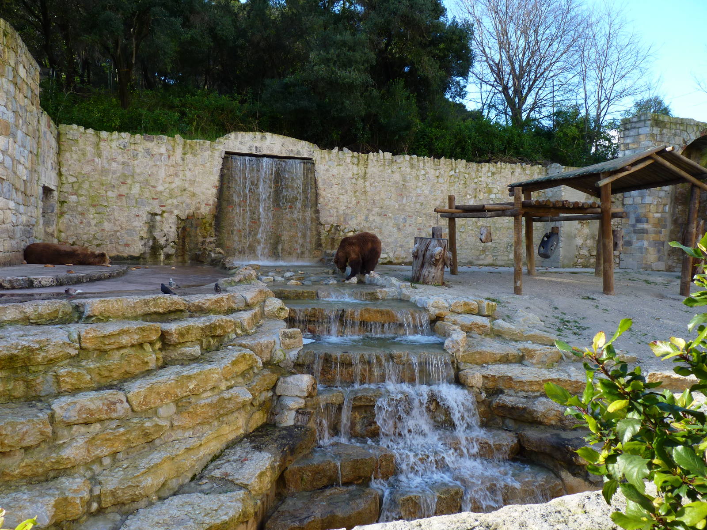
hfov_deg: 65.3
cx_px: 354
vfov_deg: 51.4
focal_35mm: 27
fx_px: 551
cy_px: 265
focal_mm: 4.8
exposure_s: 1/125
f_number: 4
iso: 80
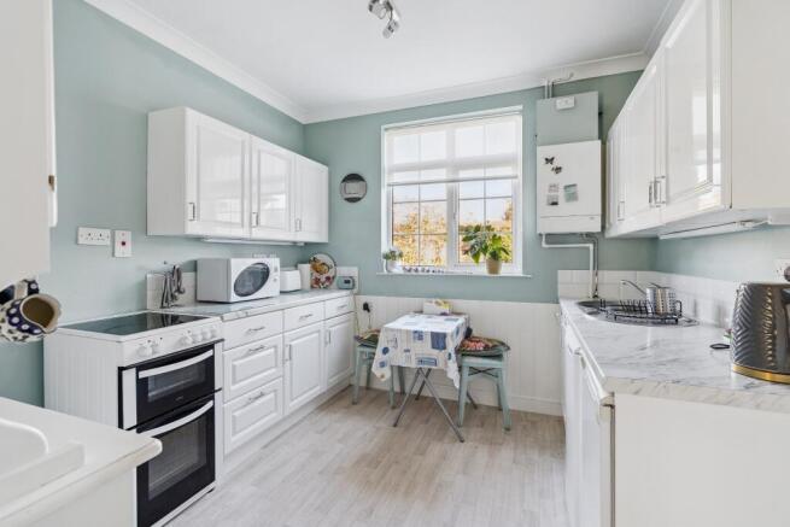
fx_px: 351
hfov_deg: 96.7
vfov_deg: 73.8
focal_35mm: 16
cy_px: 264
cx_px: 395
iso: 320
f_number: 5.6
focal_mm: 16
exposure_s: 1/8
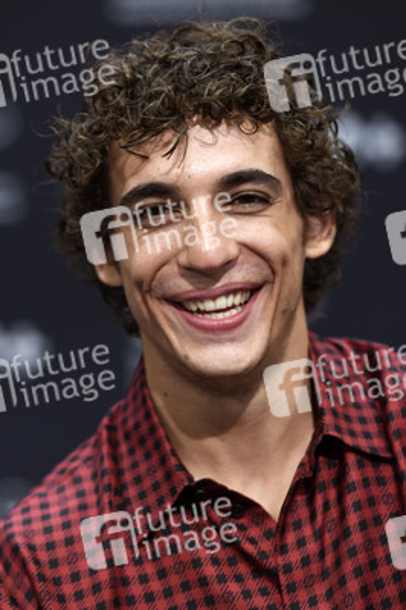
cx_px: 203
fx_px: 2711
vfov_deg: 12.8
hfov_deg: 8.6
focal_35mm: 160
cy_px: 305
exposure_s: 1/200
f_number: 3.5
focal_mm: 160
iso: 1250
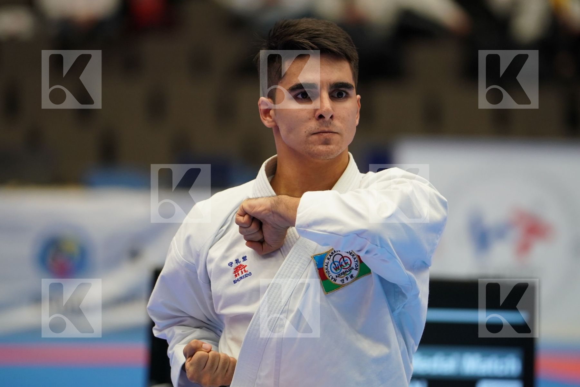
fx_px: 4833
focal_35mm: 300
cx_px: 290
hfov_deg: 6.9
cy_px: 194
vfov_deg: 4.6
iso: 1250
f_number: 2.8
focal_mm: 200
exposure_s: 1/500
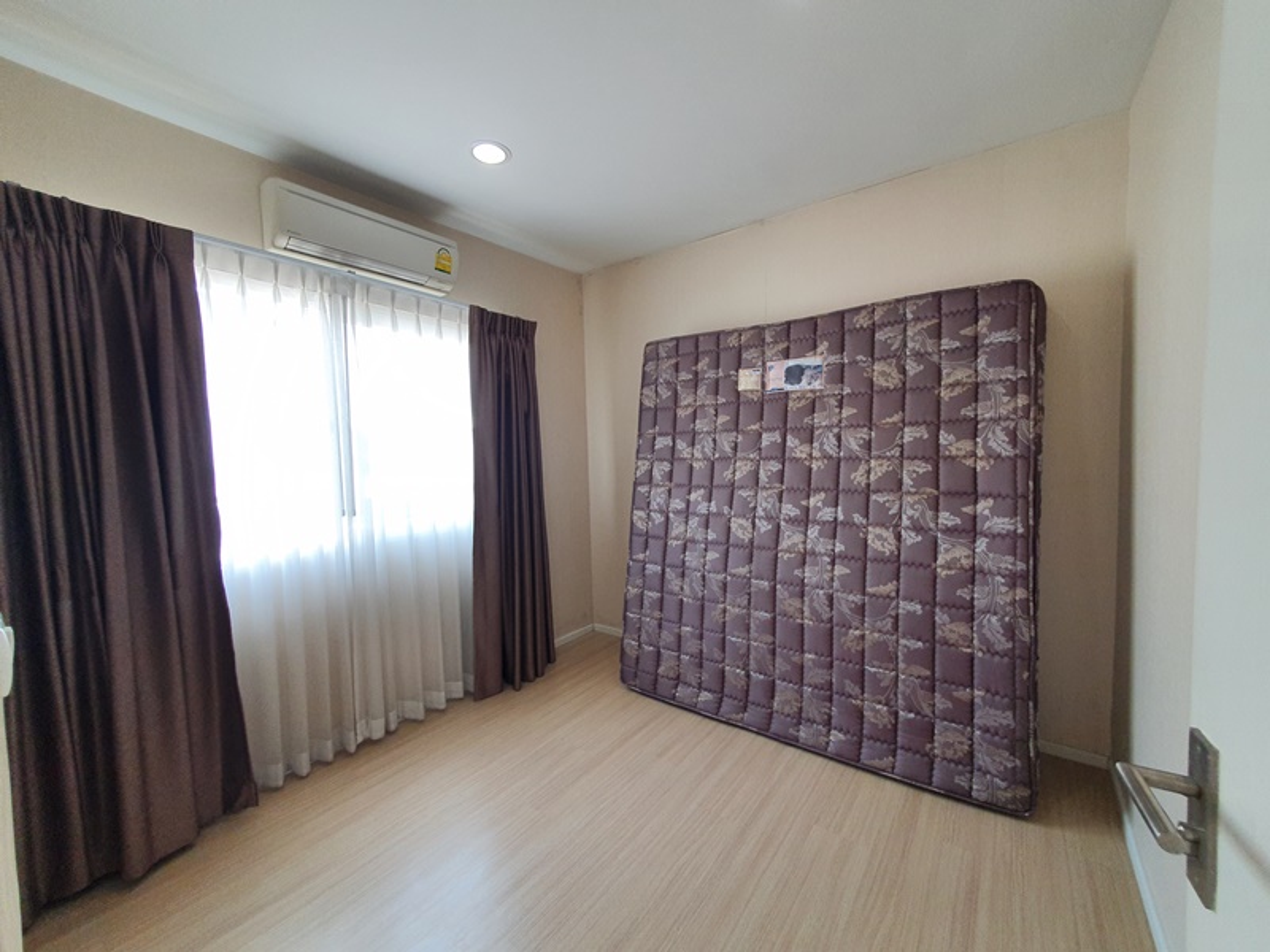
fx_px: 477
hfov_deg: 106.2
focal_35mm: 13
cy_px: 476
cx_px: 635
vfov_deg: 89.9
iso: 50
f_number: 2.2
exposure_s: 1/50
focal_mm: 1.8
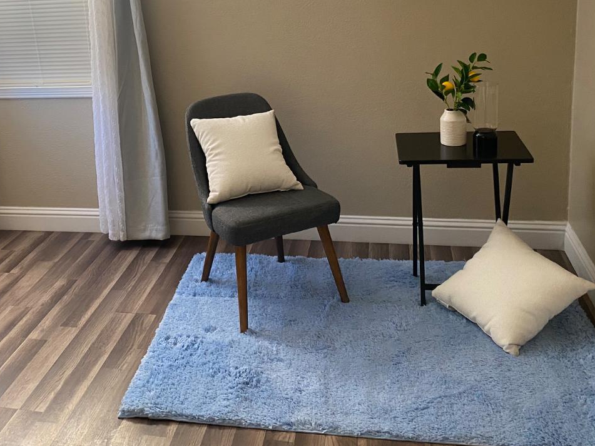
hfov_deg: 45.1
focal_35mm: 41
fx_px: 705
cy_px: 112
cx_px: 200
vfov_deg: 34.4
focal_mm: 4.25
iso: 125
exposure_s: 1/80
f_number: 1.8
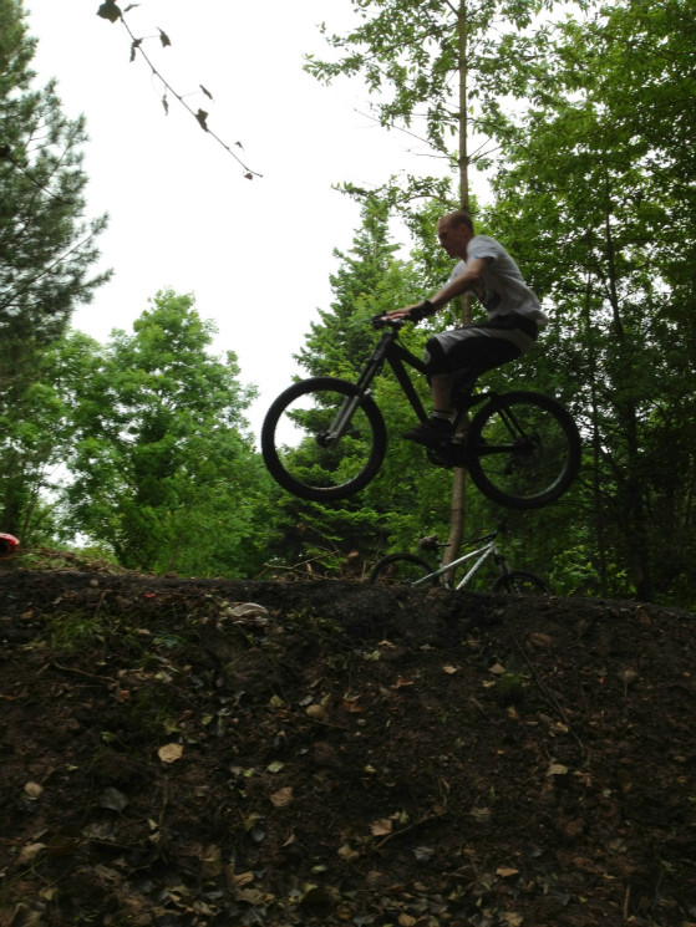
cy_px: 464
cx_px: 348
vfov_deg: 52.6
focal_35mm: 35
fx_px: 938
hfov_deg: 40.7
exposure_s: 1/251
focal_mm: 4.28
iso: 50
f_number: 2.4
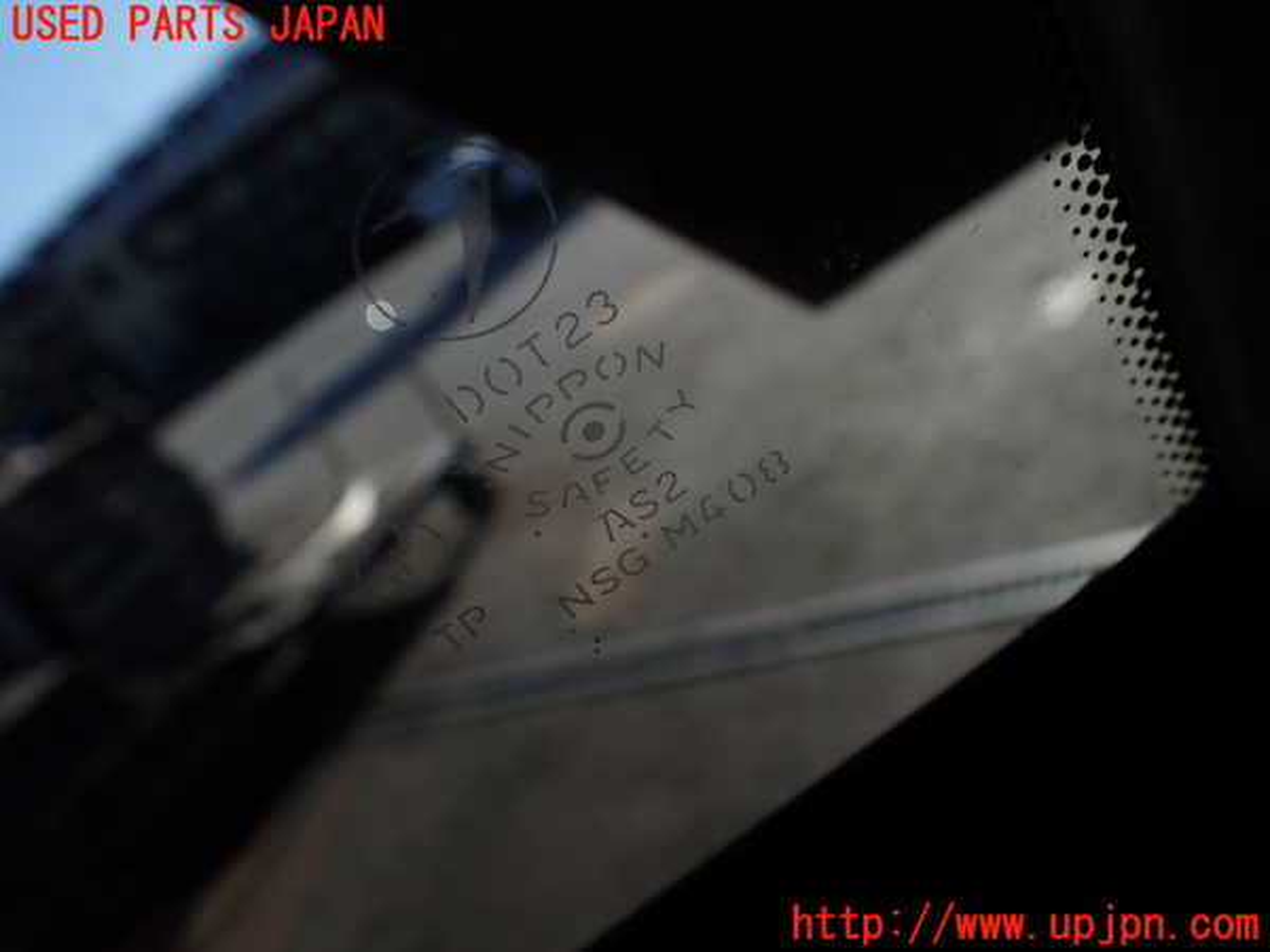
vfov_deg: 46.8
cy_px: 476
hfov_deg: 60.0
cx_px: 635
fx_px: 1101
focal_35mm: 30
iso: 100
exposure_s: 1/160
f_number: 9
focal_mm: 5.4
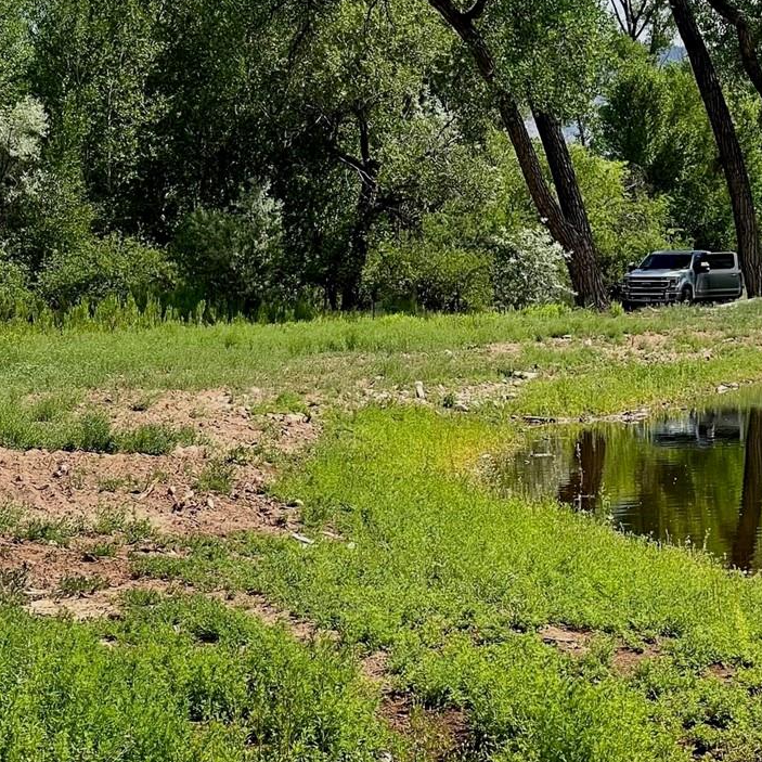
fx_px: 3860
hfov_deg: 11.2
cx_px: 618
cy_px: 118
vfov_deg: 11.2
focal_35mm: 155
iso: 32
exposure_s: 1/664
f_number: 2.8
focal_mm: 9
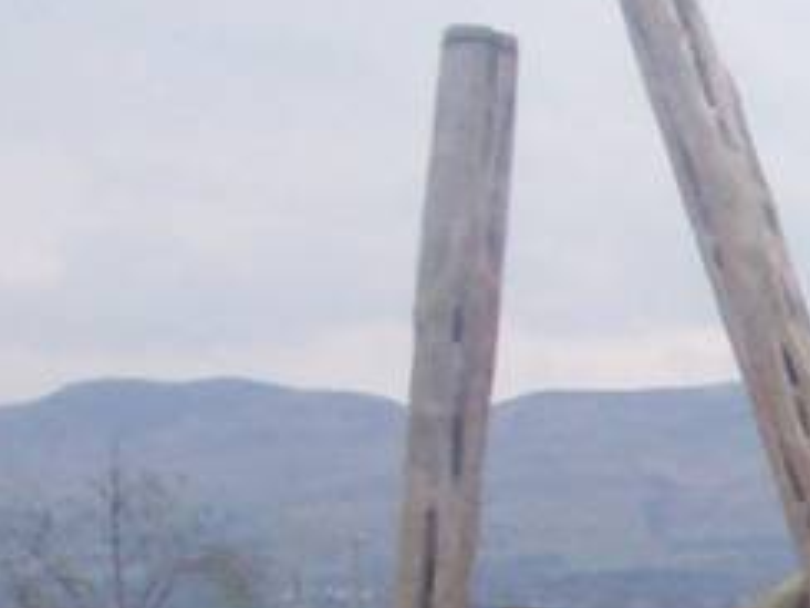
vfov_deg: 6.0
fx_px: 5522
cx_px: 1952
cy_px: 1485
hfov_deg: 7.8
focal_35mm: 236
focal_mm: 5.9
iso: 100
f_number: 4.5
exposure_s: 1/198
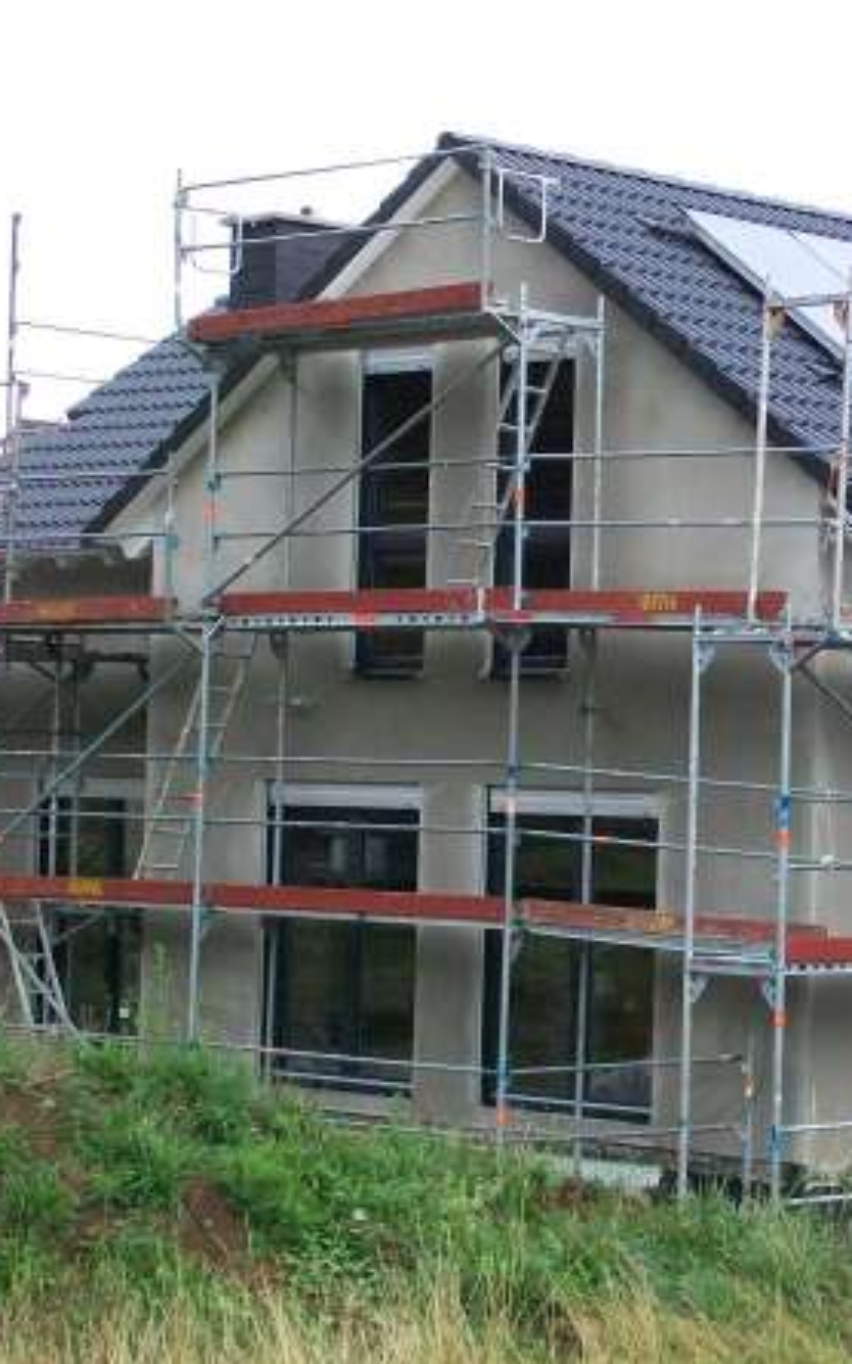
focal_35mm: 100
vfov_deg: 20.8
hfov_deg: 12.9
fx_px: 3716
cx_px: 827
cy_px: 687
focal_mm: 11.6
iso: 160
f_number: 3.8
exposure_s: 1/250
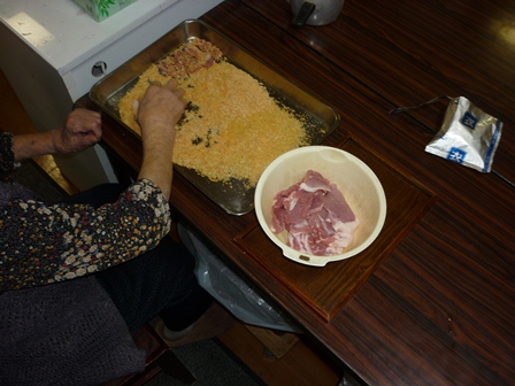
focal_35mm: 33
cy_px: 193
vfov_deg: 42.9
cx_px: 258
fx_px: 491
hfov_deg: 55.4
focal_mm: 5.5
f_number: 2.8
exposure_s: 1/30
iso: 100
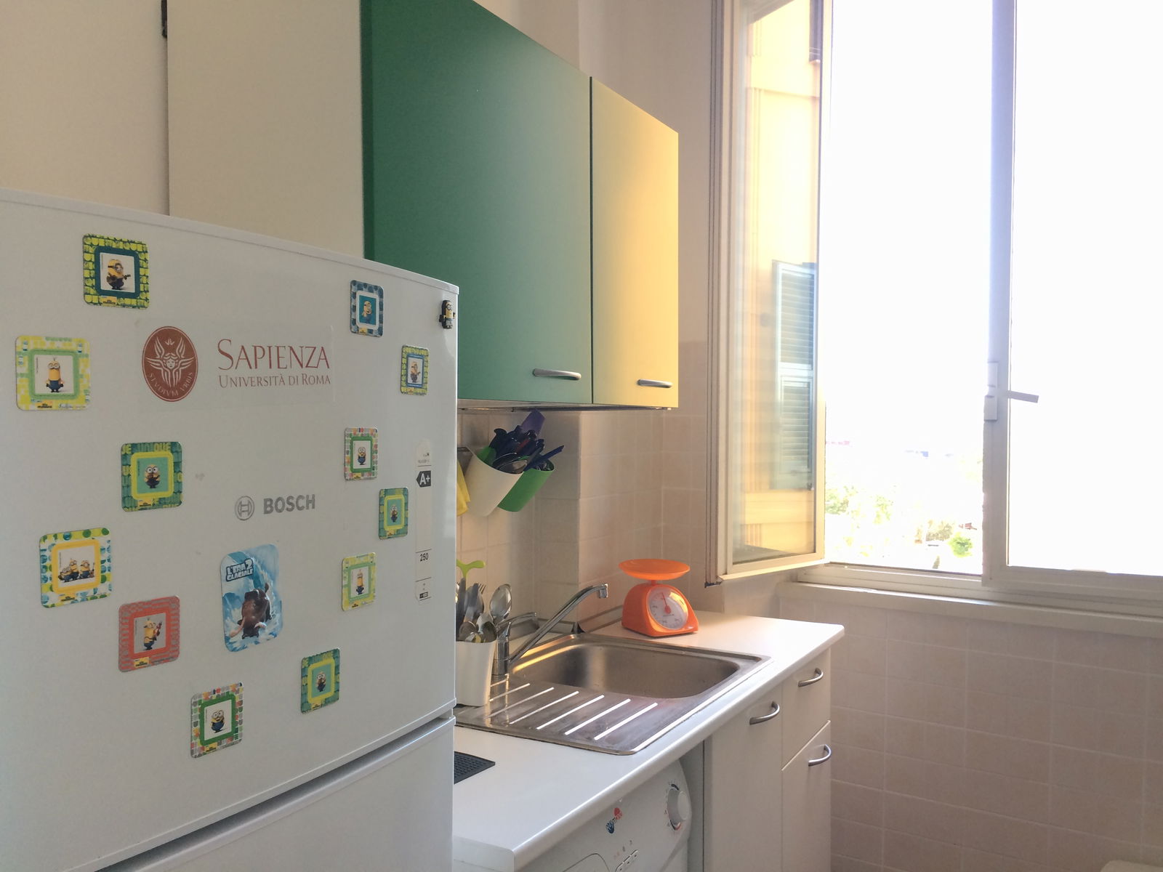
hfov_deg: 61.7
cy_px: 436
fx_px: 974
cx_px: 582
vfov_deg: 48.2
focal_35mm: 29
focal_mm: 4.15
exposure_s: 1/33
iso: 32
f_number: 2.2
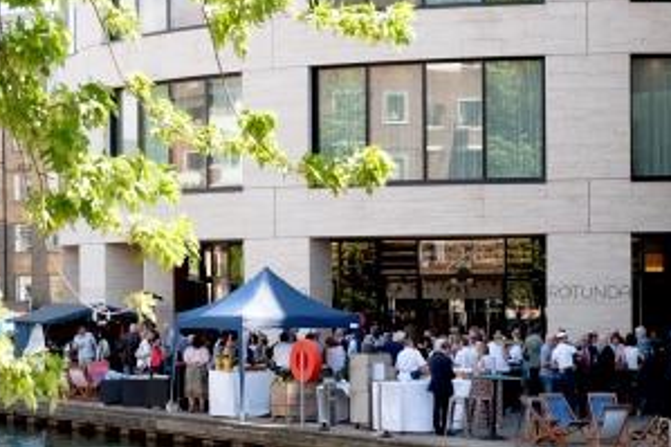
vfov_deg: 13.0
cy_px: 283
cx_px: 323
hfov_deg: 19.5
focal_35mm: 105
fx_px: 1956
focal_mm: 70
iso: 400
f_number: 10
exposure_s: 1/160
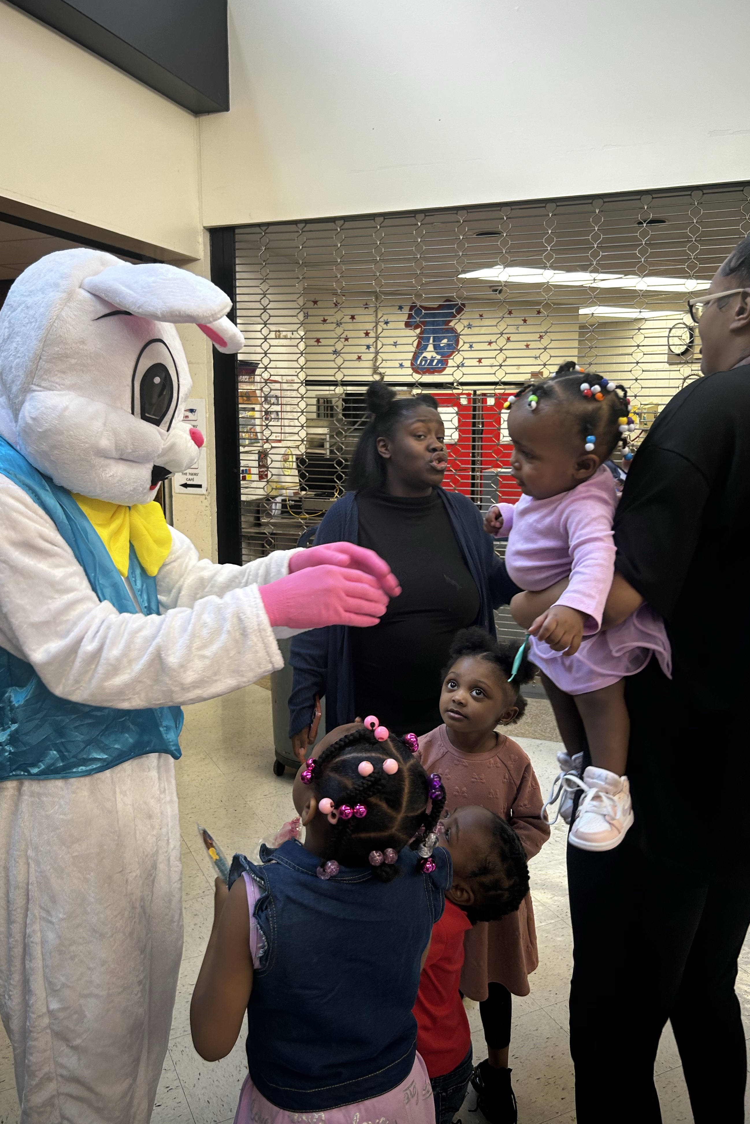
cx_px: 344
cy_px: 552
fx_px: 875
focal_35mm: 28
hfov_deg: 46.4
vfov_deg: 65.5
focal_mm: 5.7
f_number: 1.5
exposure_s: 1/60
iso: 64
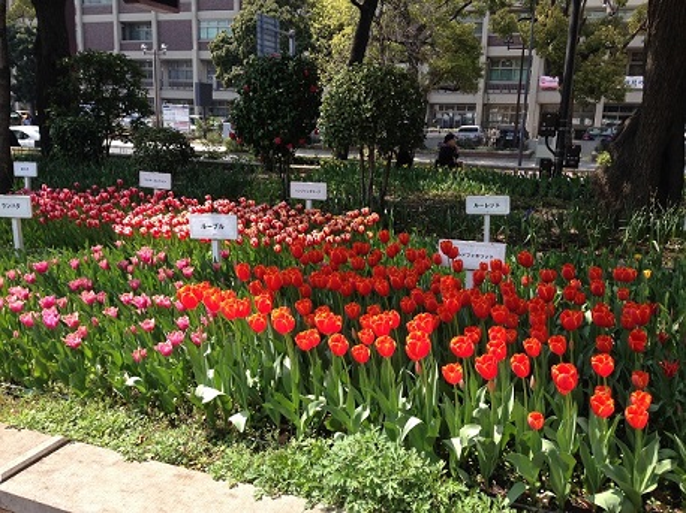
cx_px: 343
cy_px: 256
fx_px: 654
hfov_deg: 55.4
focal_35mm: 33
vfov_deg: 42.9
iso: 50
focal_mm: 4.12
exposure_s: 1/497
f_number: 2.4
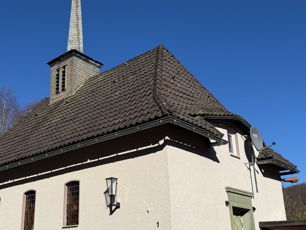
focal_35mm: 42
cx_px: 117
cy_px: 134
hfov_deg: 44.5
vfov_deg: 34.3
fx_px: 371
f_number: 1.78
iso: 80
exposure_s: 1/9091
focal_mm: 6.76
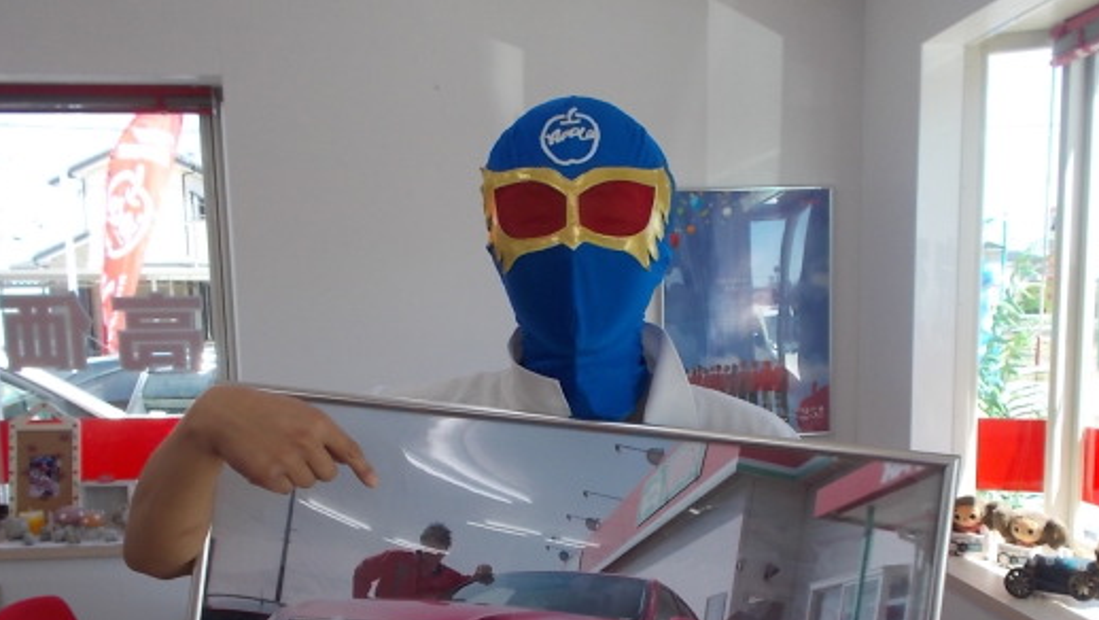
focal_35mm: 39
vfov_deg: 29.9
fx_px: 1137
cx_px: 603
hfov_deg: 51.5
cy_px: 476
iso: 80
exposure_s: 1/125
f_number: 3.3
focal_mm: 4.1
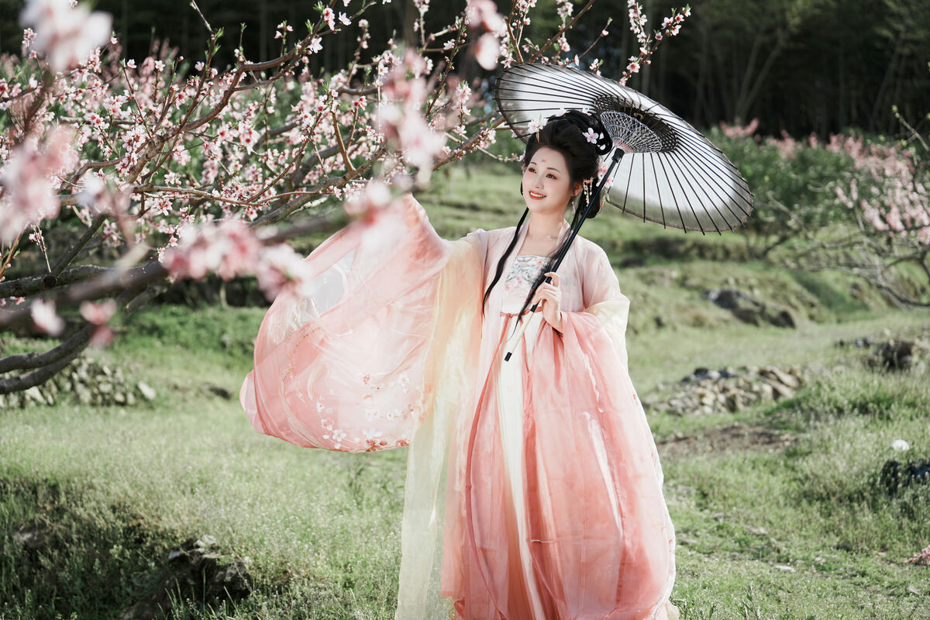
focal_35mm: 70
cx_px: 465
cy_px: 310
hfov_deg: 28.8
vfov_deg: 19.5
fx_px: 1808
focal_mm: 70
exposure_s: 1/1250
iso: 100
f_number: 2.8
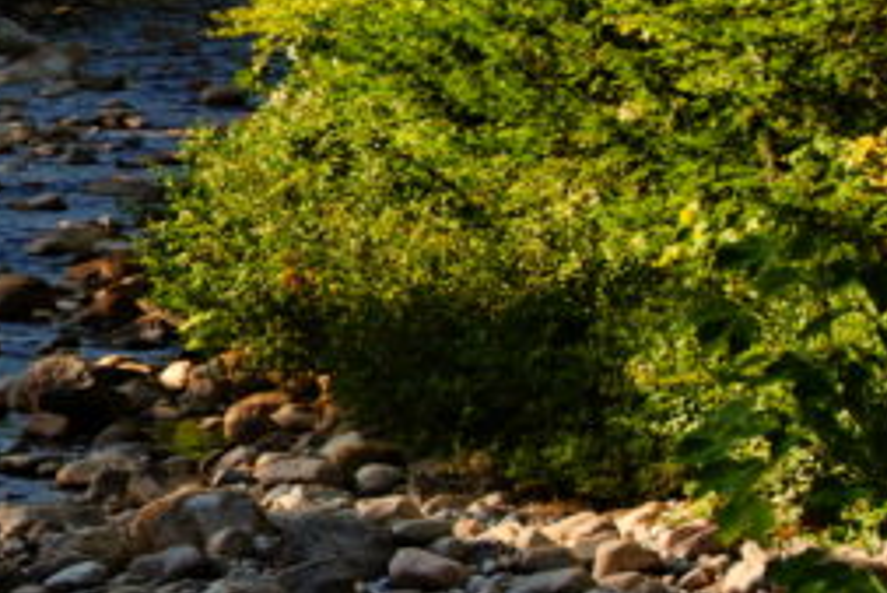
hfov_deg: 7.6
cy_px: 33
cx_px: -393
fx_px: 6582
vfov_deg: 5.1
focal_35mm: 267
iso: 320
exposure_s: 1/200
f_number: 7.1
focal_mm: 44
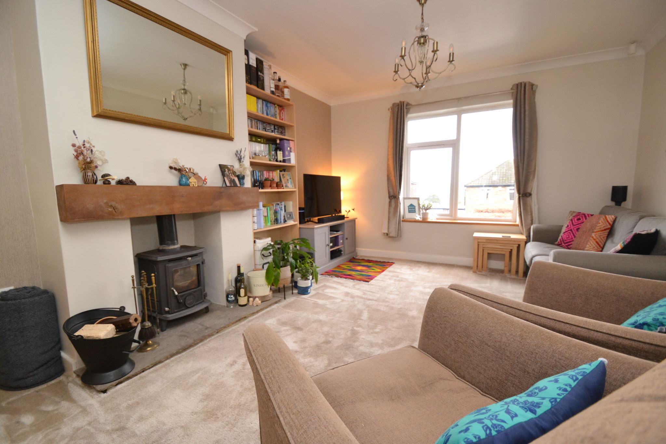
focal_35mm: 15
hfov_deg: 100.4
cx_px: 333
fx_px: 277
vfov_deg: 77.3
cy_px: 222
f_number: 3.5
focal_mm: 10
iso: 1400
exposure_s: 1/60
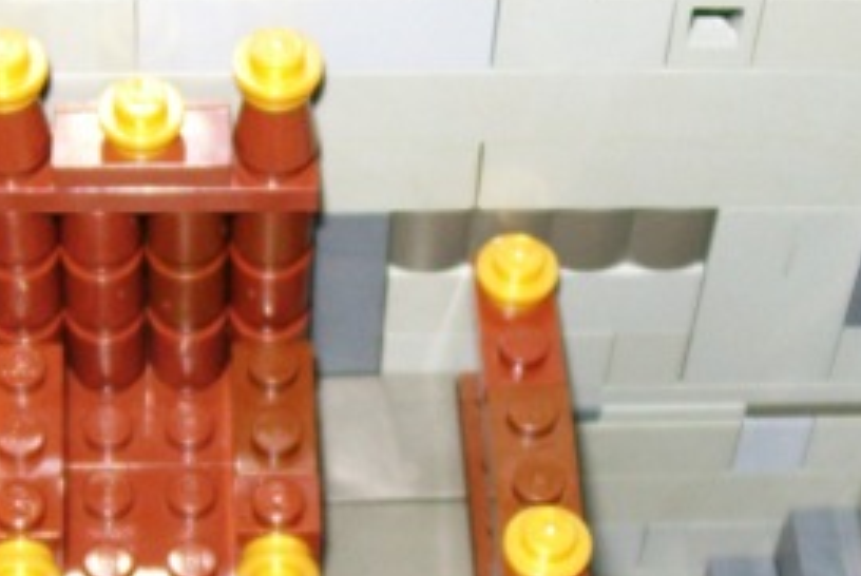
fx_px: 2634
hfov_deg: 18.6
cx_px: 434
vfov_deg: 12.4
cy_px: 472
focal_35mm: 110
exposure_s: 1/60
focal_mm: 6
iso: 64
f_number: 2.7
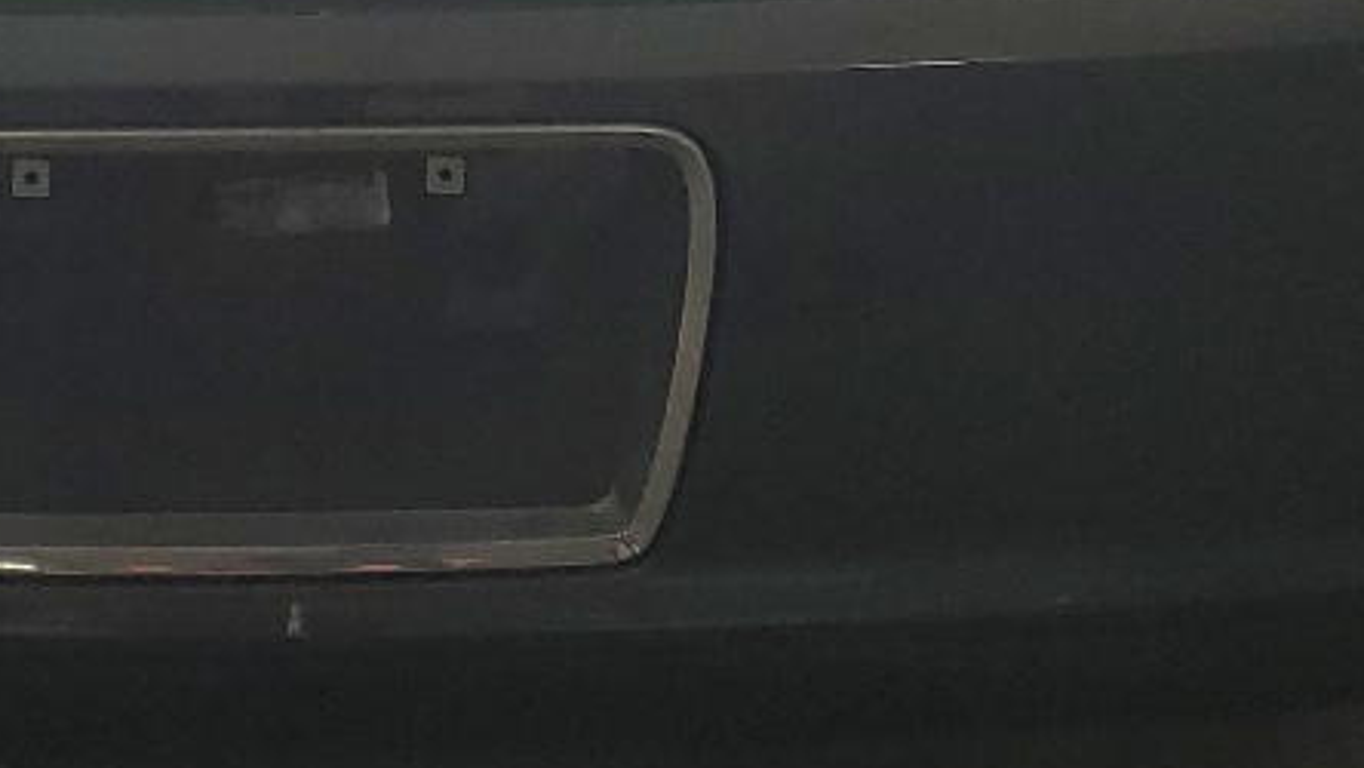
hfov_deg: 20.7
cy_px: -513
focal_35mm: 102
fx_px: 3690
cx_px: 246
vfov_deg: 11.2
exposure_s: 1/588
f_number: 1.5
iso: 50
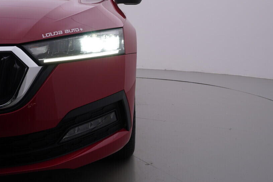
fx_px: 341
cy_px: 89
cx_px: 139
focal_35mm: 45
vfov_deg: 29.9
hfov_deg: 43.6
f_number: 5
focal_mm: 24
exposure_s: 1/125
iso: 125
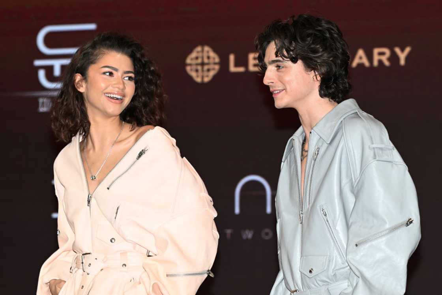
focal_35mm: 250
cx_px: 221
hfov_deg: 8.2
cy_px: 148
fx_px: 3070
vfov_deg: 5.5
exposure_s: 1/250
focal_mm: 250
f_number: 7.1
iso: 2500
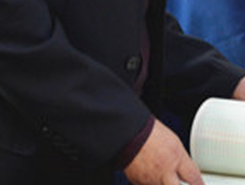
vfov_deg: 4.6
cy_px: -67
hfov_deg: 6.1
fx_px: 2299
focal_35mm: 324
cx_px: 235
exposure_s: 1/25
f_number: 5.3
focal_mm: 62
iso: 1600
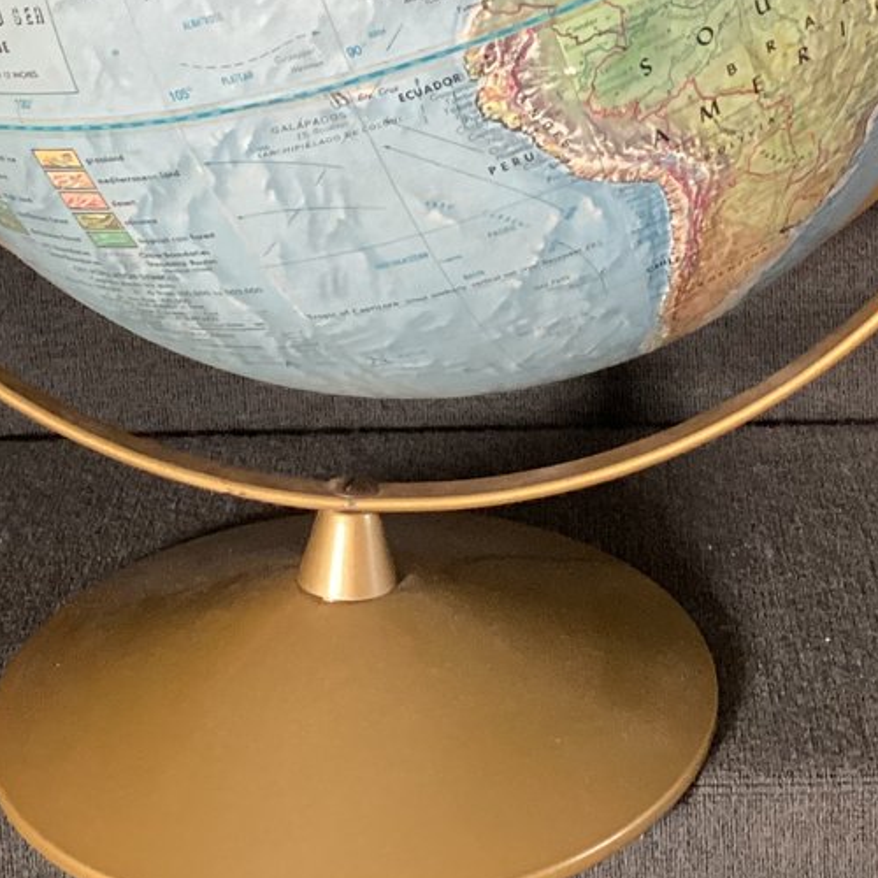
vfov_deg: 20.2
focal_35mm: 83
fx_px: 2382
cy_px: -25
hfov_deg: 20.9
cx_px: 450
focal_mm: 3.3
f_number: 2.4
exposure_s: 1/50
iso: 320
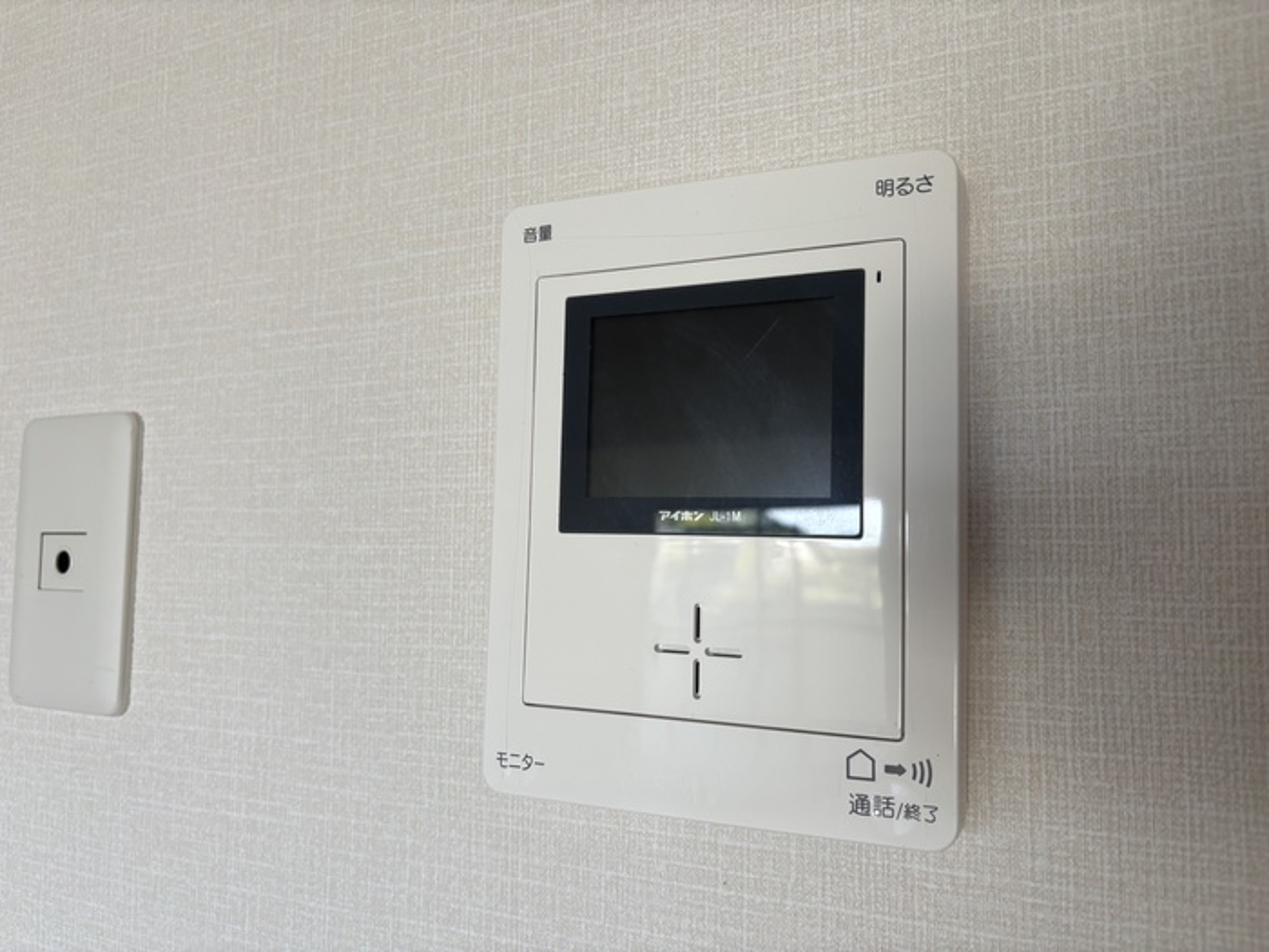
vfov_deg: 53.1
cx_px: 634
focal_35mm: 26
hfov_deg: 67.3
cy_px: 476
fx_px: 953
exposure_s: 1/121
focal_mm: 5.96
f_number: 1.6
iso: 80
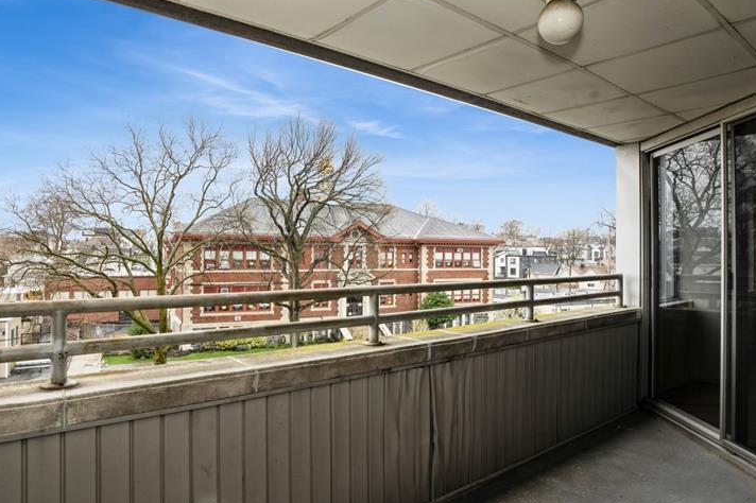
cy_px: 248
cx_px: 336
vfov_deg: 55.1
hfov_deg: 75.9
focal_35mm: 23
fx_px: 483
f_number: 11
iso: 100
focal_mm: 16
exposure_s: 1/15
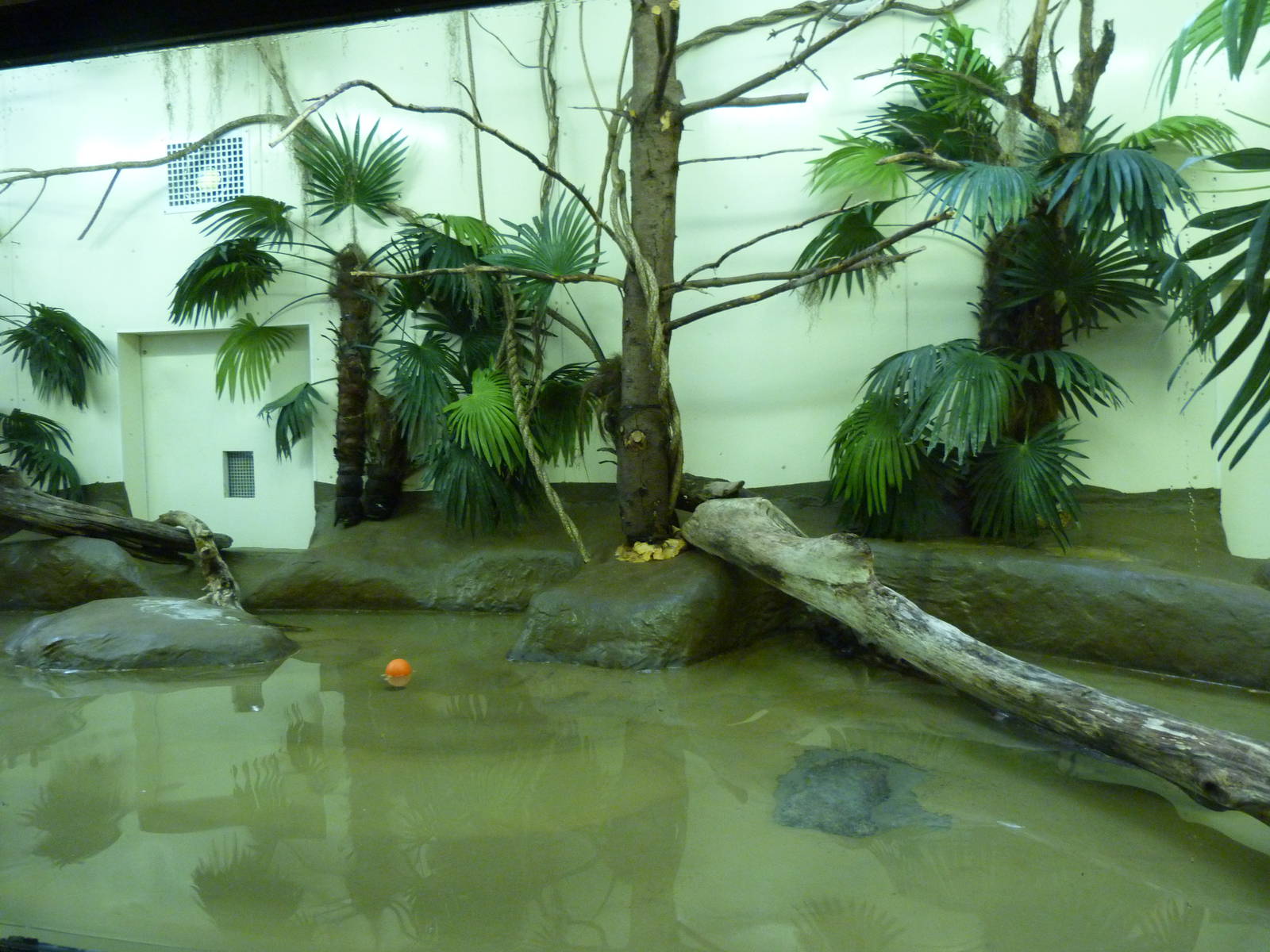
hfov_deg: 69.4
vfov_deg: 54.9
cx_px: 635
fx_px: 917
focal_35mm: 25
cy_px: 476
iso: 400
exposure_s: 1/20
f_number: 2.8
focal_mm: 4.5
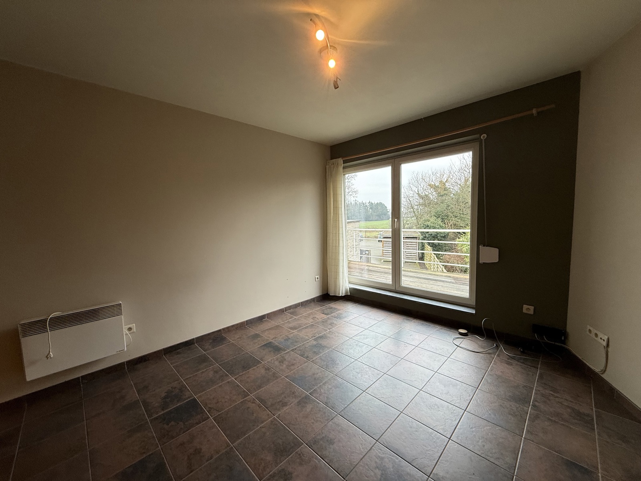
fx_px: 259
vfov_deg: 85.7
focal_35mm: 14
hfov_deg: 102.1
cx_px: 320
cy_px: 240
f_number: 2.2
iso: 125
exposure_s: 1/100
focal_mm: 2.22
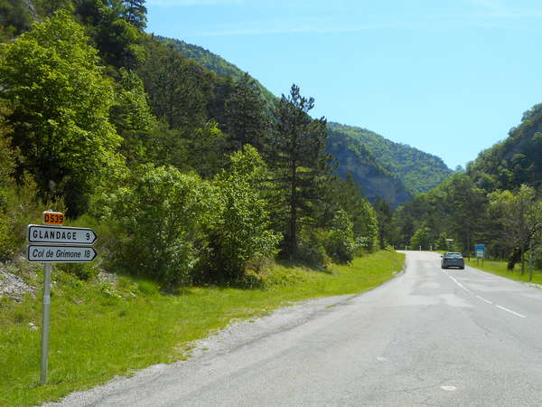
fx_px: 611
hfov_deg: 47.9
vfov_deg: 36.8
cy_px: 204
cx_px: 271
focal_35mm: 39
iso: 80
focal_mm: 6.9
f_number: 4.5
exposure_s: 1/400
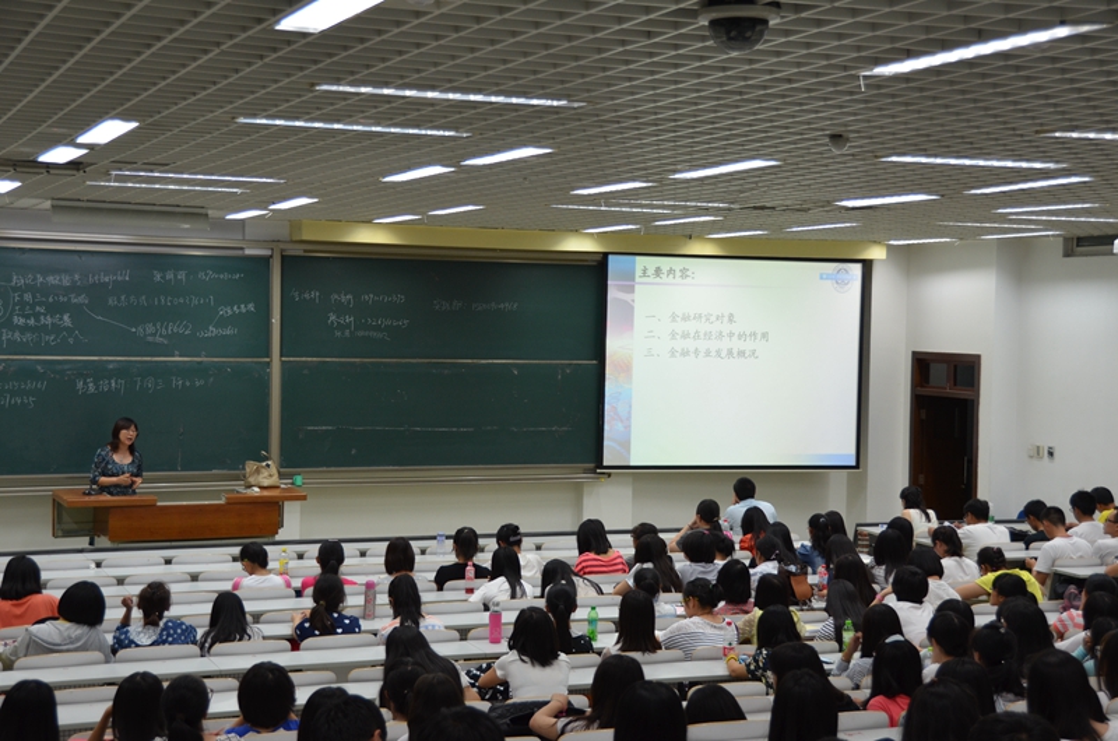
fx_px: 1674
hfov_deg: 36.9
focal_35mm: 54
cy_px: 370
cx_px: 559
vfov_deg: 25.0
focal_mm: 36
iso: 500
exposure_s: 1/30
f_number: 7.1
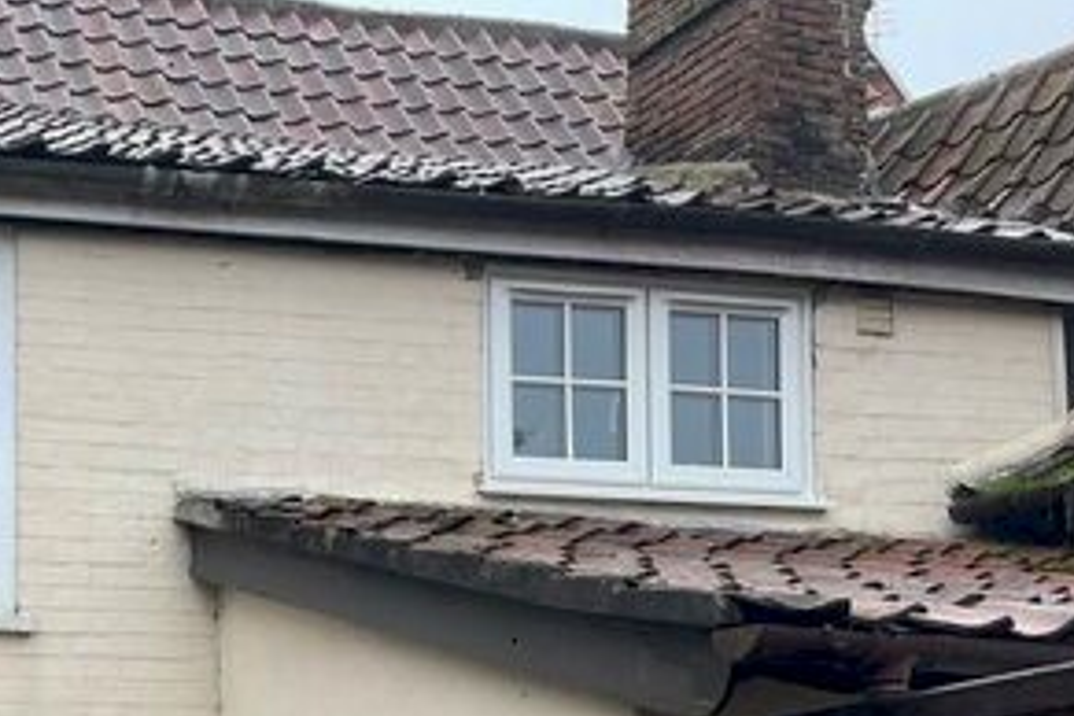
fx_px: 1939
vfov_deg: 19.3
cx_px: -96
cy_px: 928
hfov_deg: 28.3
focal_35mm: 65
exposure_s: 1/219
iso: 32
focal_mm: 5.1
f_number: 1.6
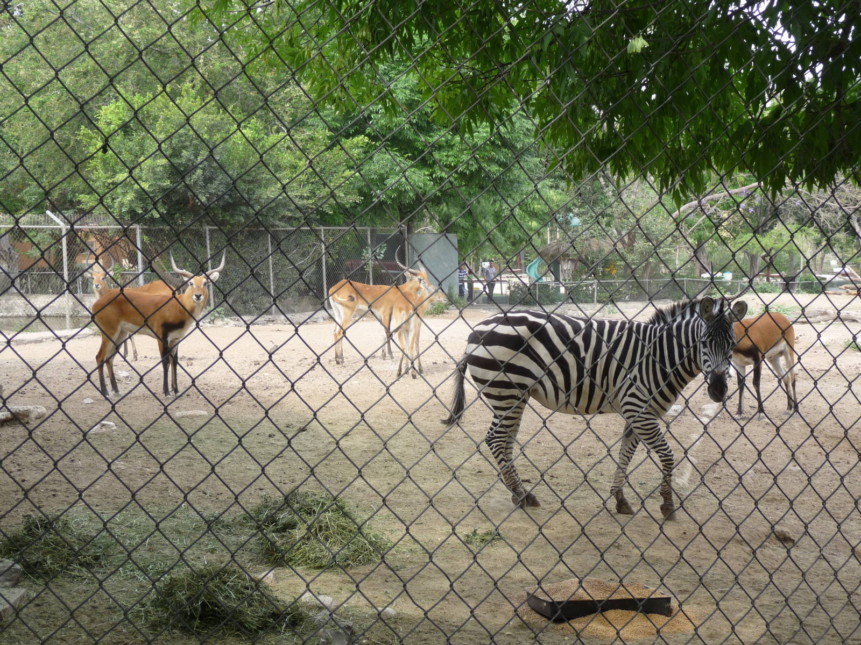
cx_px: 430
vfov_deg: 29.1
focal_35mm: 50
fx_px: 1244
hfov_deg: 38.2
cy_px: 322
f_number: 4.2
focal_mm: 8.5
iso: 100
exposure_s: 1/125
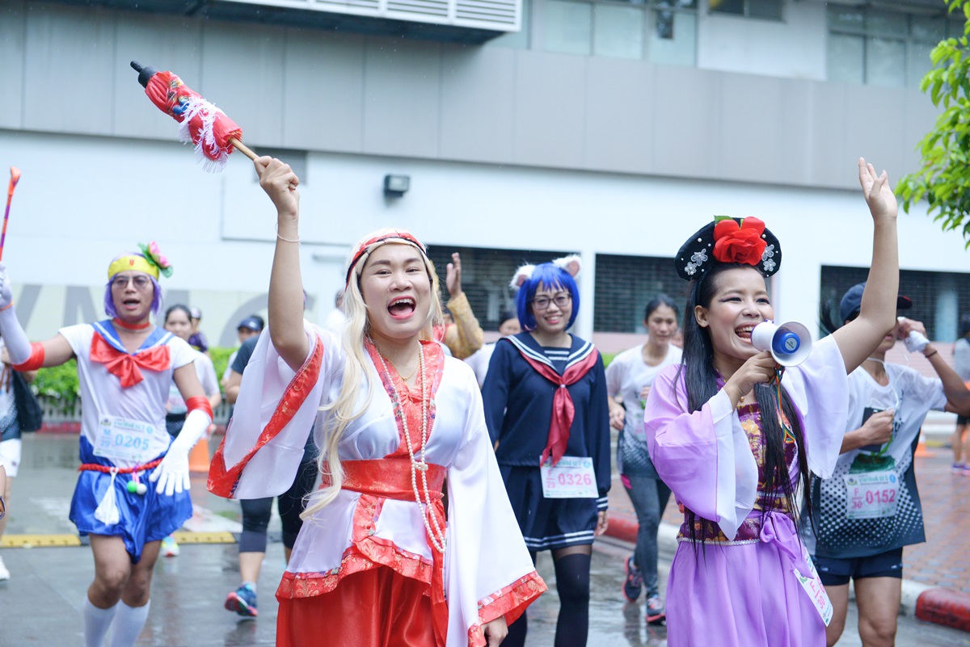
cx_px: 485
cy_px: 324
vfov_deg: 22.6
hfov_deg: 33.4
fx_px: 1617
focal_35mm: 60
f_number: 4.5
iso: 1000
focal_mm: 60
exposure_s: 1/800
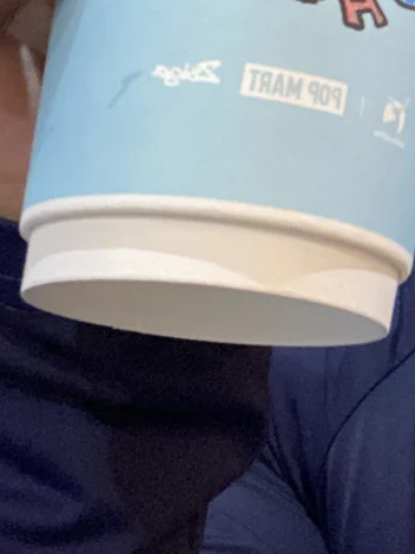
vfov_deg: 20.4
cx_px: 601
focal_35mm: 92
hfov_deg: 15.0
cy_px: -37
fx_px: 1472
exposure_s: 1/20
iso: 640
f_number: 2.2
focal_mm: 2.71
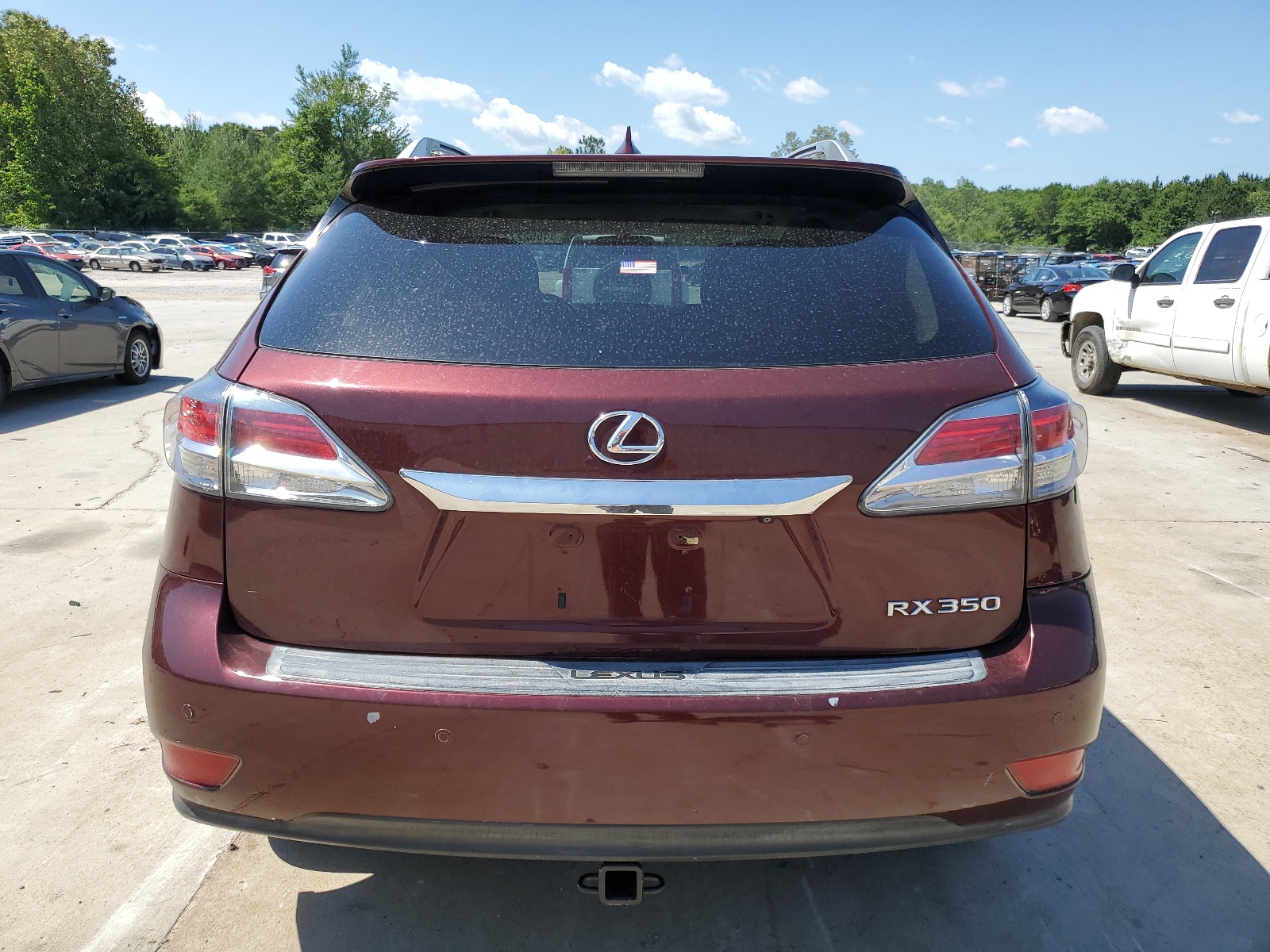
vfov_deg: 53.1
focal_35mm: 26
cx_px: 635
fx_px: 954
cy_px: 476
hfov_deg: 67.3
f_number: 1.5
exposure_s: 1/2500
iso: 50
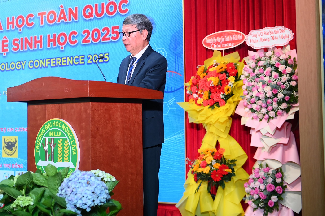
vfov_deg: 18.4
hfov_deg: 26.7
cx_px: 49
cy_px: 81
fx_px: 668
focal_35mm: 74
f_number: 4.5
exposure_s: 1/125
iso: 400
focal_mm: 42
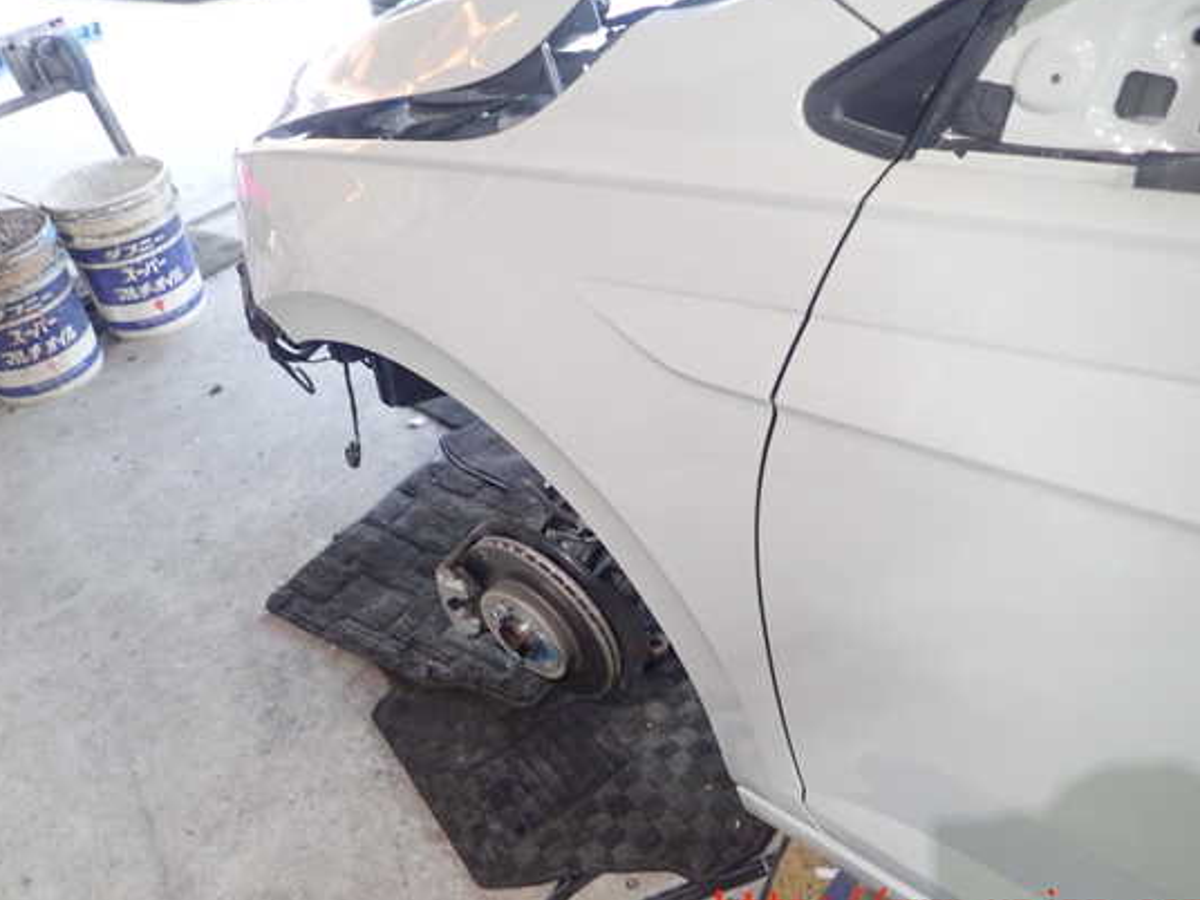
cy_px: 437
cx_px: 549
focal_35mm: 28
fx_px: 971
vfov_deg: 49.7
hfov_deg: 63.3
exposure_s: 1/30
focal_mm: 4.5
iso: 800
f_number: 2
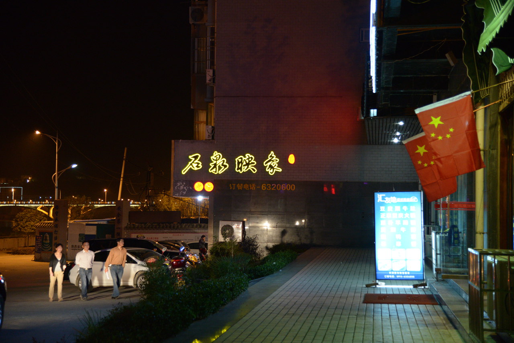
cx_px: 257
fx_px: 942
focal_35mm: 66
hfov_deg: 30.5
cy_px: 172
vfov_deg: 20.6
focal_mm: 66
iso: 2500
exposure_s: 1/25
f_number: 4
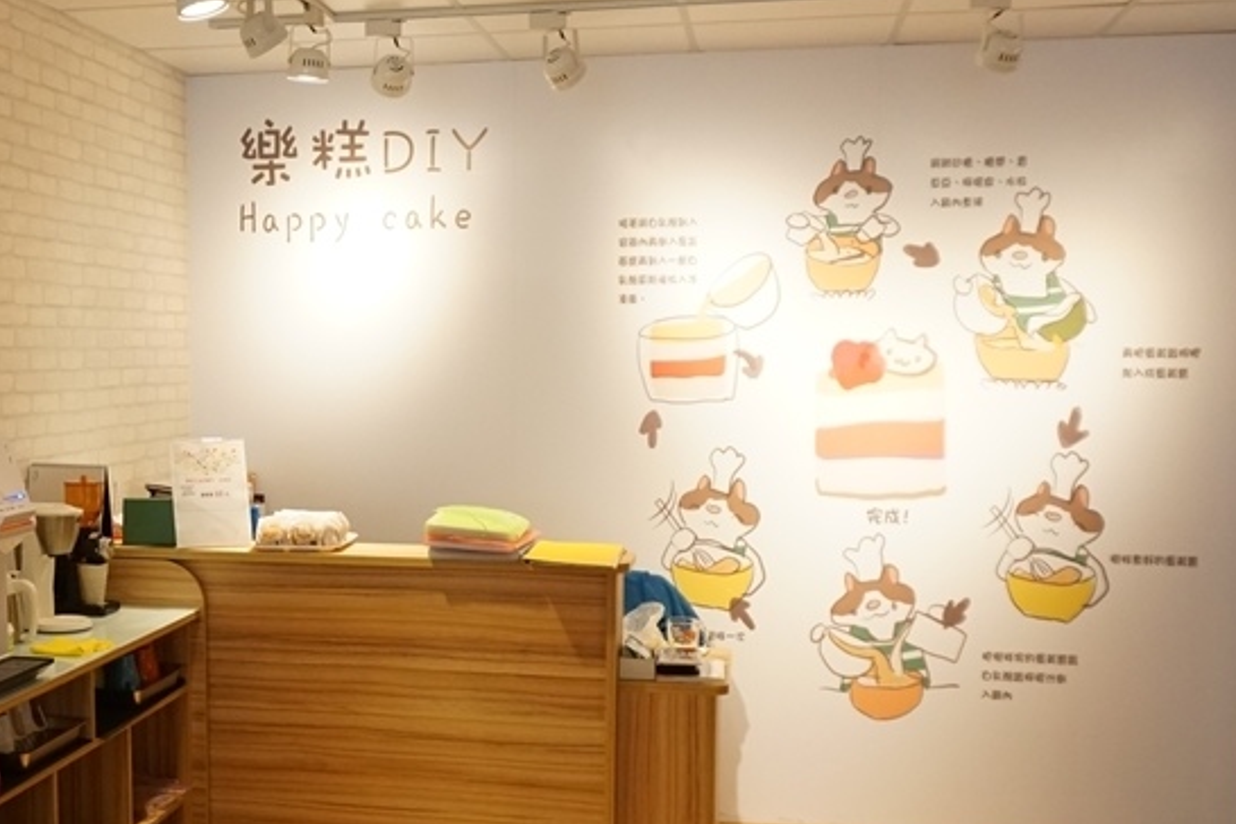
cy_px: 461
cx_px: 380
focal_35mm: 45
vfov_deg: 29.8
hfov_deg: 42.8
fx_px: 1545
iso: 1250
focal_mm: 16
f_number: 4
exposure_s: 1/160
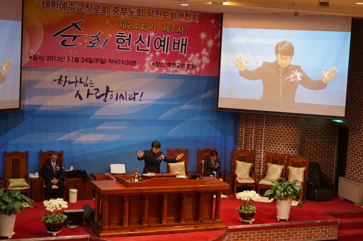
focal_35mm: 63
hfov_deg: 31.9
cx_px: 179
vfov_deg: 21.5
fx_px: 634
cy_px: 116
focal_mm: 40
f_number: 5.6
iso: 1250
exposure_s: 1/80
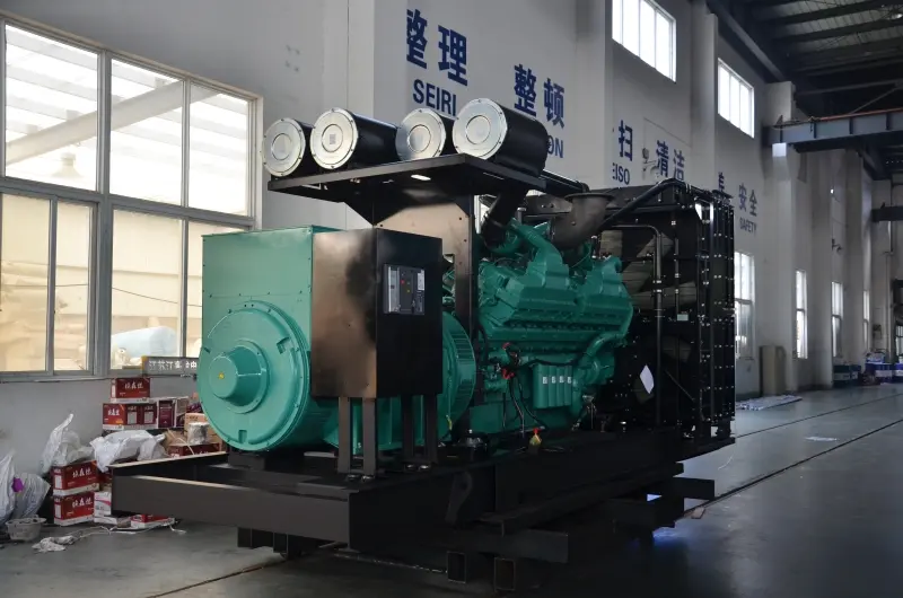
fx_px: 939
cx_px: 452
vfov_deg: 35.3
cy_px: 299
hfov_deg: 51.4
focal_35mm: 38
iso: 200
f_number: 4
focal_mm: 25
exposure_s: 1/60
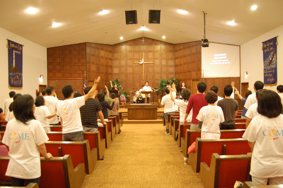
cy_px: 94
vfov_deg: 45.6
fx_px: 224
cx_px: 142
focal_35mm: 28
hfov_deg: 64.6
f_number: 3.5
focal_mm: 19
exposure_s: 1/8
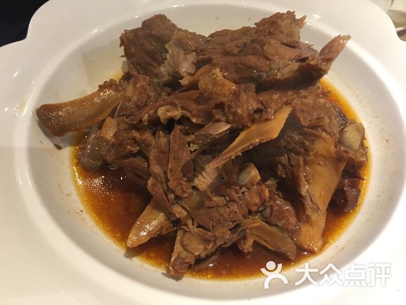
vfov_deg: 48.2
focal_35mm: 29
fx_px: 340
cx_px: 203
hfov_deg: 61.7
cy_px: 152
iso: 200
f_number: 2.2
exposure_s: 1/20
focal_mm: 4.15
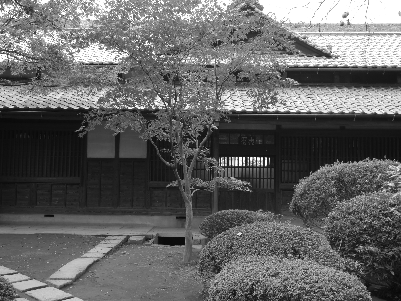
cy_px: 150
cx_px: 200
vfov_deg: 39.7
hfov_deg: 51.3
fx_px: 417
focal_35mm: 36
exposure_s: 1/100
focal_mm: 18
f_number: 4.3
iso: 160
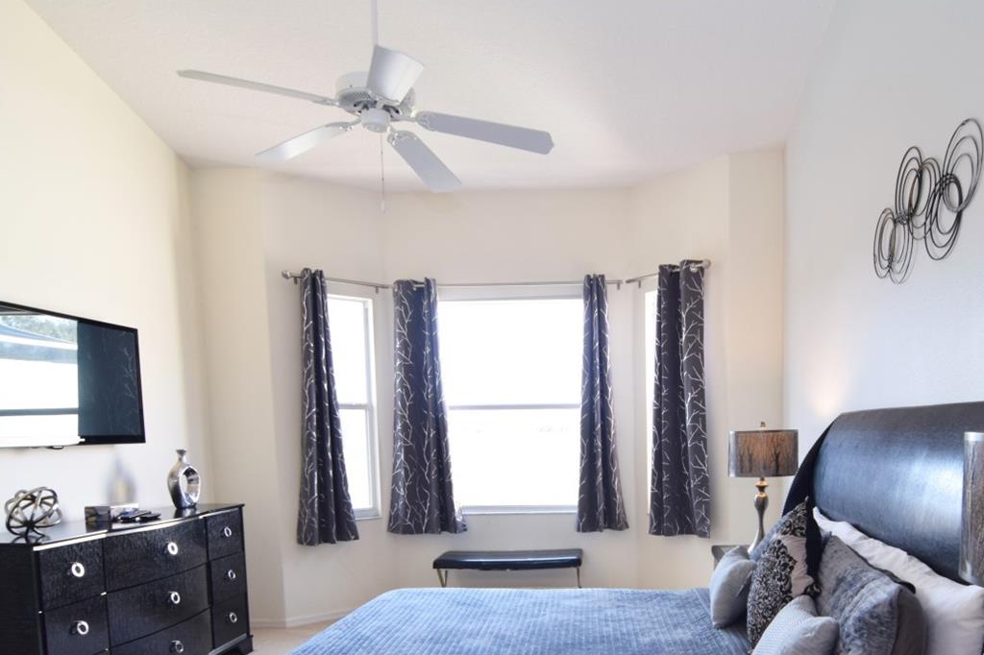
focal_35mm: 26
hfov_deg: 68.9
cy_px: 505
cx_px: 607
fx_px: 704
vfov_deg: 47.7
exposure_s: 1/60
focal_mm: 11
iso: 400
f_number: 4
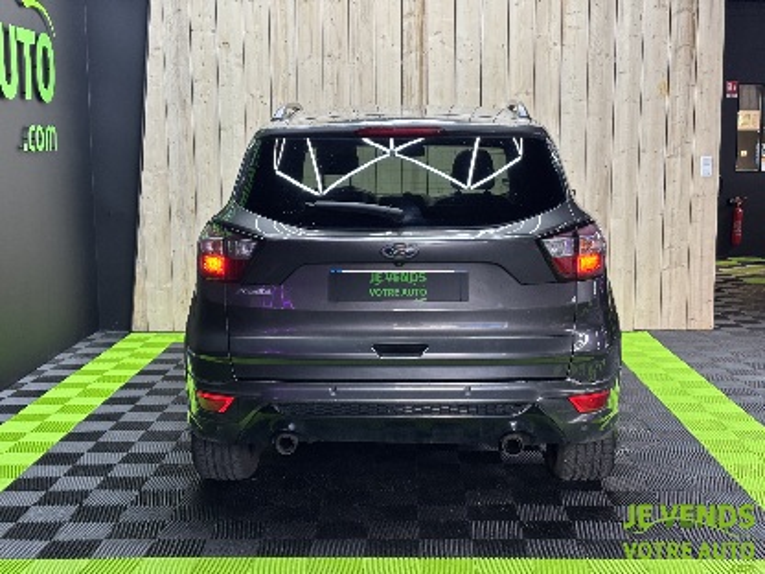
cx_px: 382
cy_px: 287
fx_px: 1149
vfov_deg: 28.0
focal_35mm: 52
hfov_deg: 36.8
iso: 64
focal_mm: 5.96
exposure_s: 1/55
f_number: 1.6
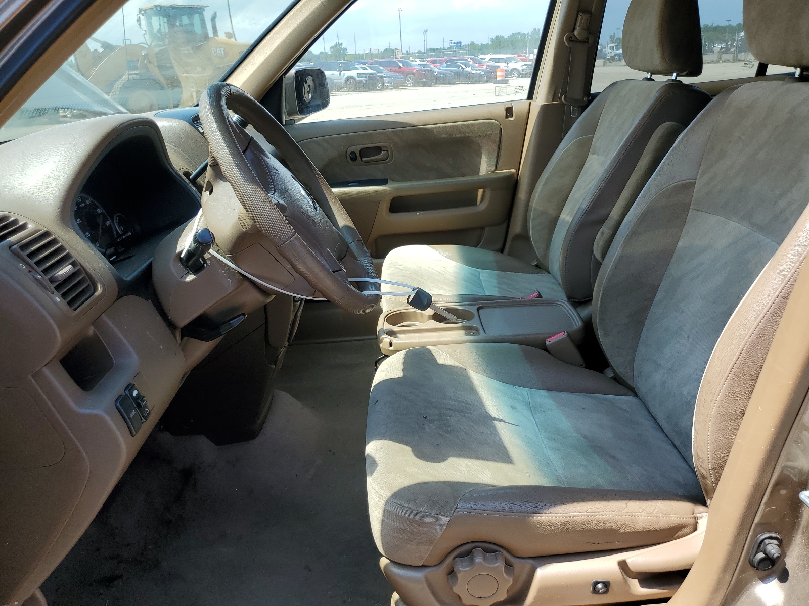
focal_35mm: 26
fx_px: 608
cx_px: 404
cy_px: 303
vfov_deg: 53.1
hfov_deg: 67.3
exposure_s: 1/1000
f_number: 1.5
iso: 50
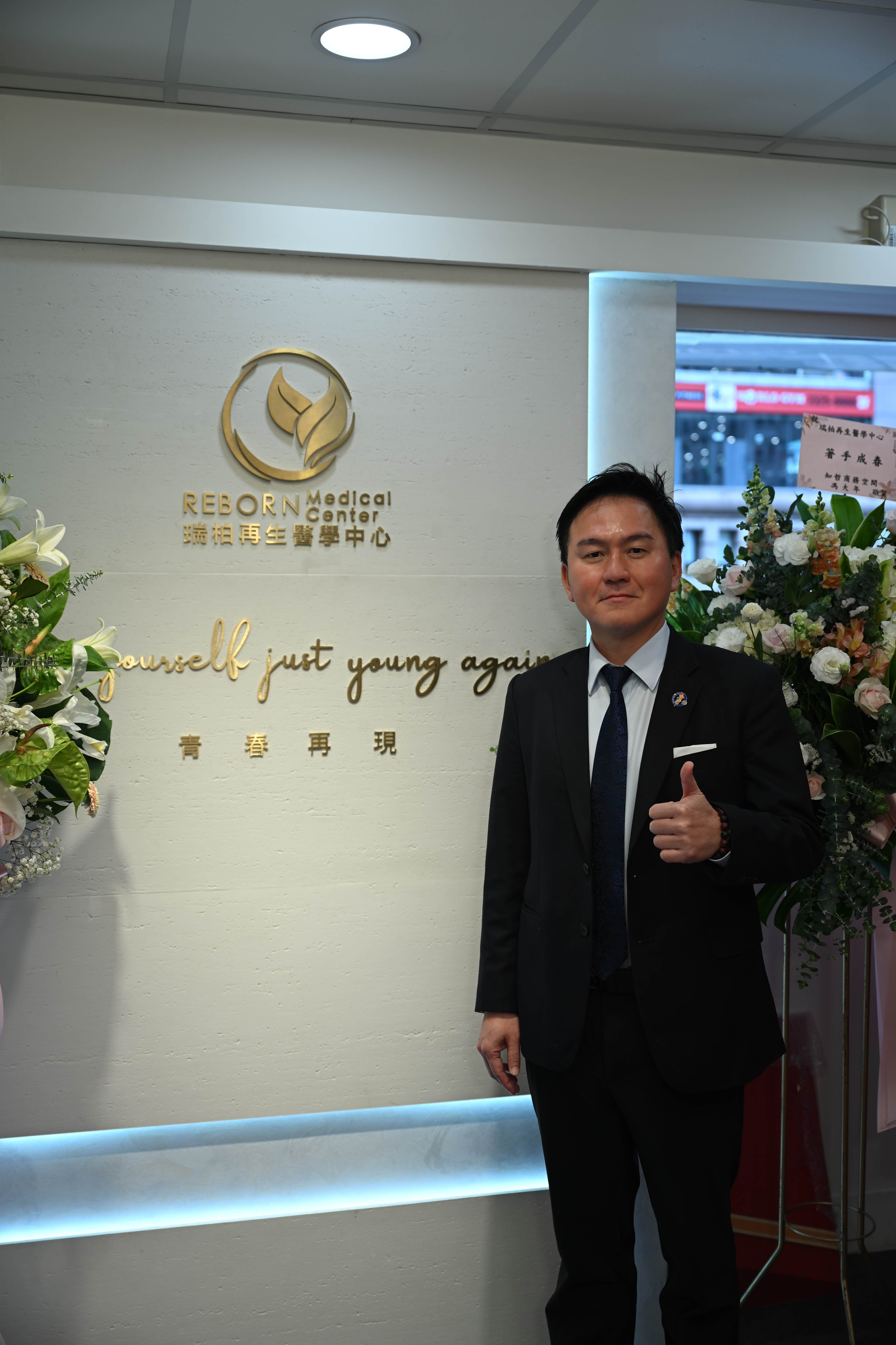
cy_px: 672
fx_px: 1419
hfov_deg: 35.1
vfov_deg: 50.7
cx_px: 448
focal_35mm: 38
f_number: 2.8
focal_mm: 38
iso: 125
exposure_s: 1/200
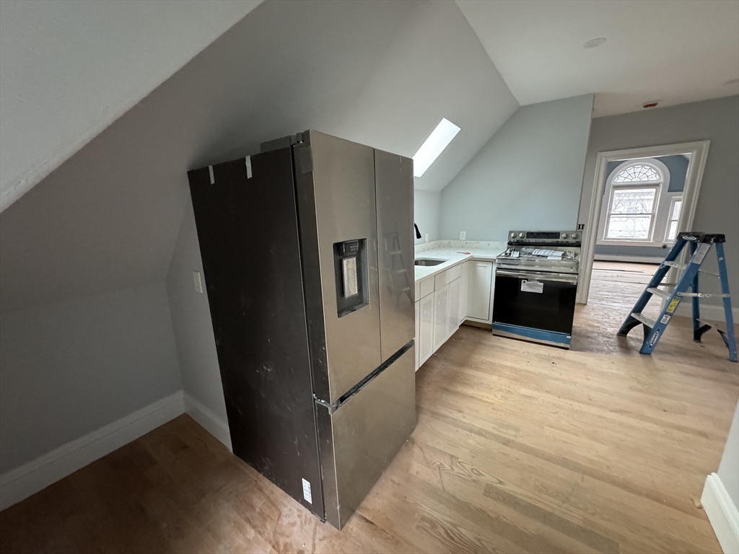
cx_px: 370
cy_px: 277
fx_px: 299
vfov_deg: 85.7
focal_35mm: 14
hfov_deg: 102.1
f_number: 2.2
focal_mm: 2.22
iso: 1250
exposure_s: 1/60
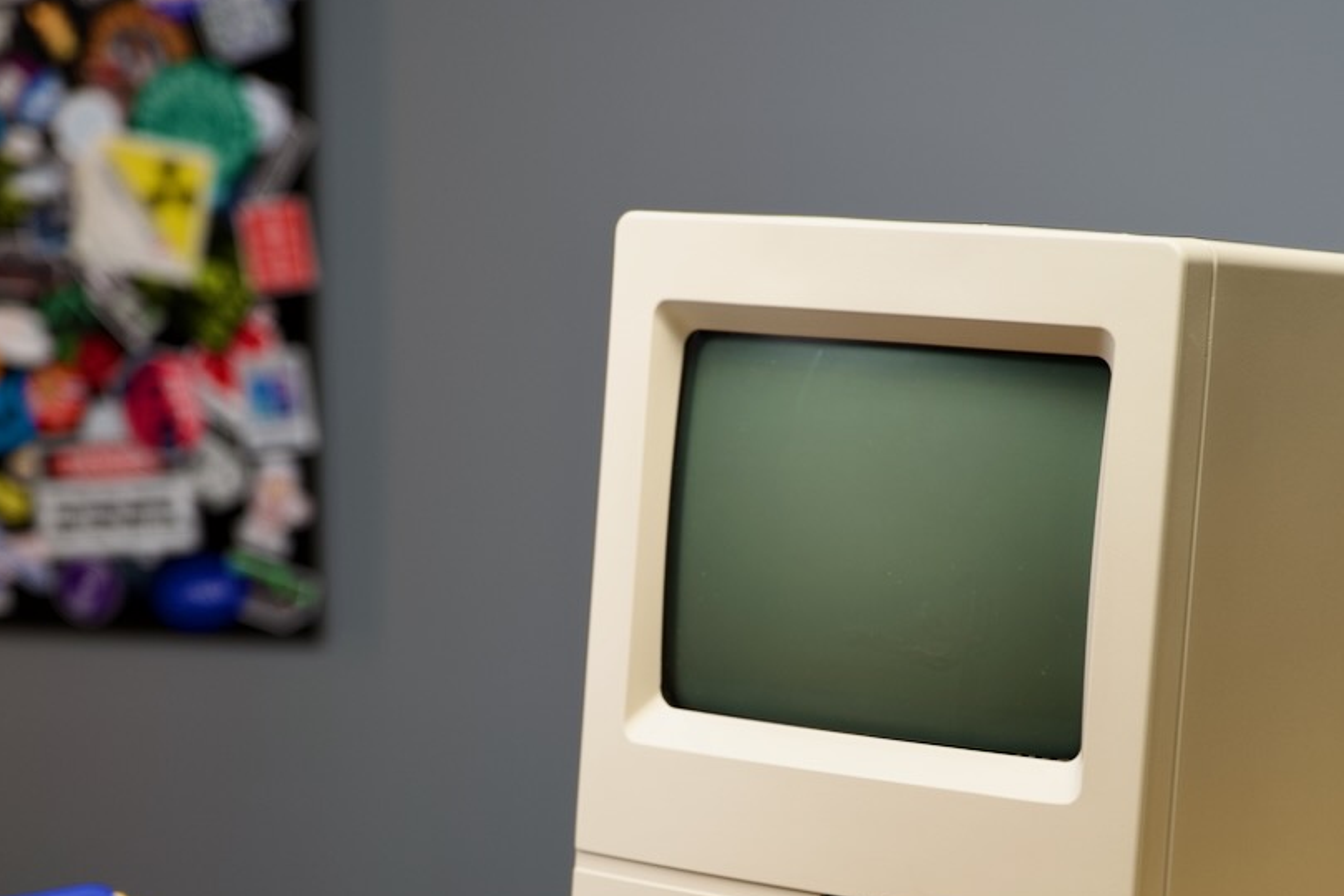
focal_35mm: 121
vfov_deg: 11.3
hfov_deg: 16.9
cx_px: 743
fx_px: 4517
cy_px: 737
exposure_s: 1/60
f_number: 4
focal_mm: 70
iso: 400
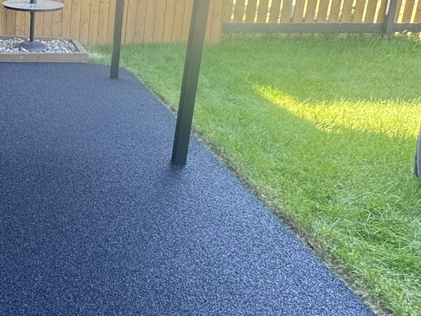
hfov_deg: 39.4
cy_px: 100
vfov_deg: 34.7
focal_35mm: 41
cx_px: -15
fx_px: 499
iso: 100
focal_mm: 2.22
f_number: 2.2
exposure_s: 1/99
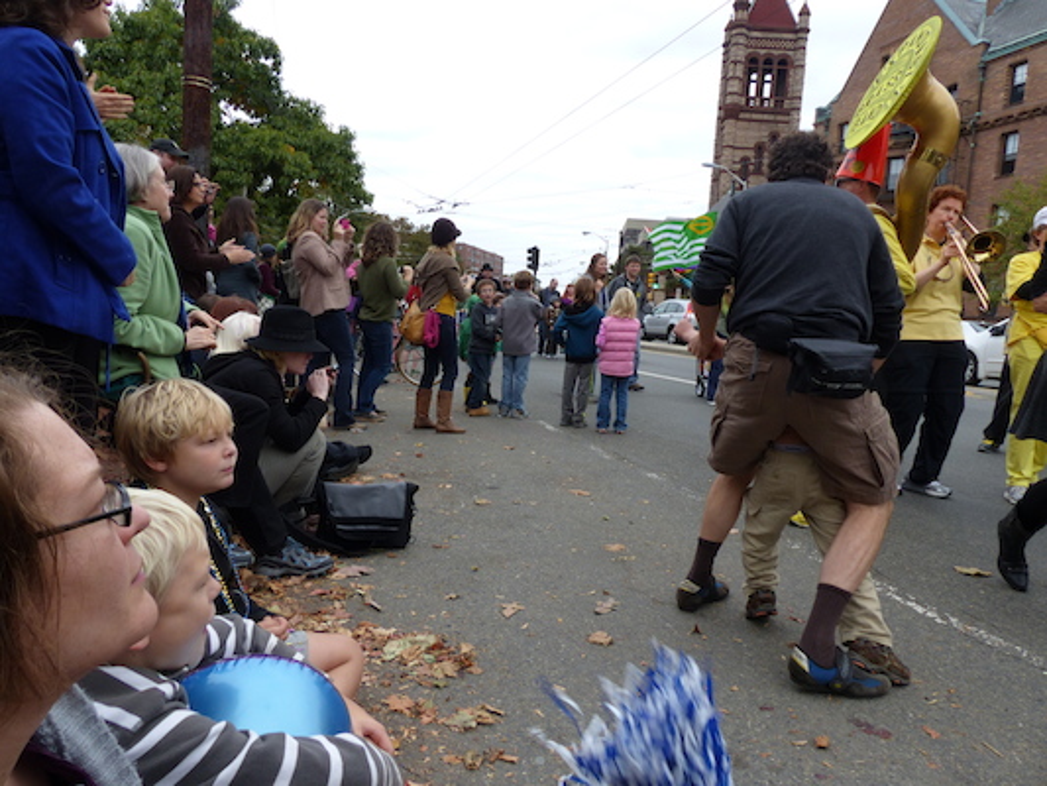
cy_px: 393
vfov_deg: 54.9
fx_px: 756
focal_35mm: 25
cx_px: 524
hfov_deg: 69.4
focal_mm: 4.5
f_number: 4
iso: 100
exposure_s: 1/250
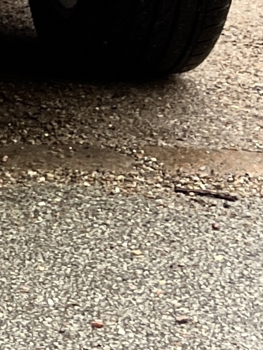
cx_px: -379
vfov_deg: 10.7
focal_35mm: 159
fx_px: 1611
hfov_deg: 8.5
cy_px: -476
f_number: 1.5
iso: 80
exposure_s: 1/60
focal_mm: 5.7
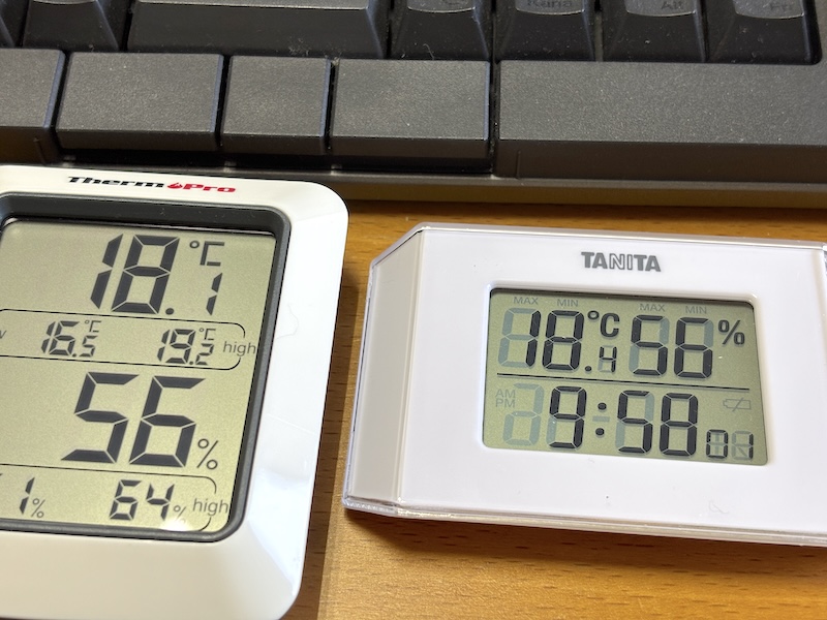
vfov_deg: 28.0
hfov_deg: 36.8
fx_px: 1242
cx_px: 414
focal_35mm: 52
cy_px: 310
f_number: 1.6
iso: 64
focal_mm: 5.96
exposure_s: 1/50
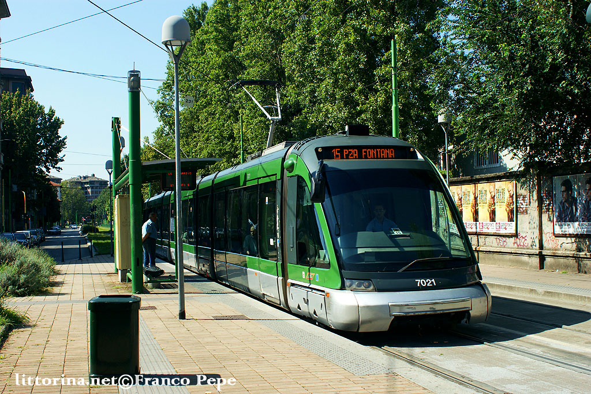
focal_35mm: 45
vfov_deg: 29.8
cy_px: 197
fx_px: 738
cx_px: 296
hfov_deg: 43.6
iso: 200
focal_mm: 30
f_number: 6.3
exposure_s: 1/500
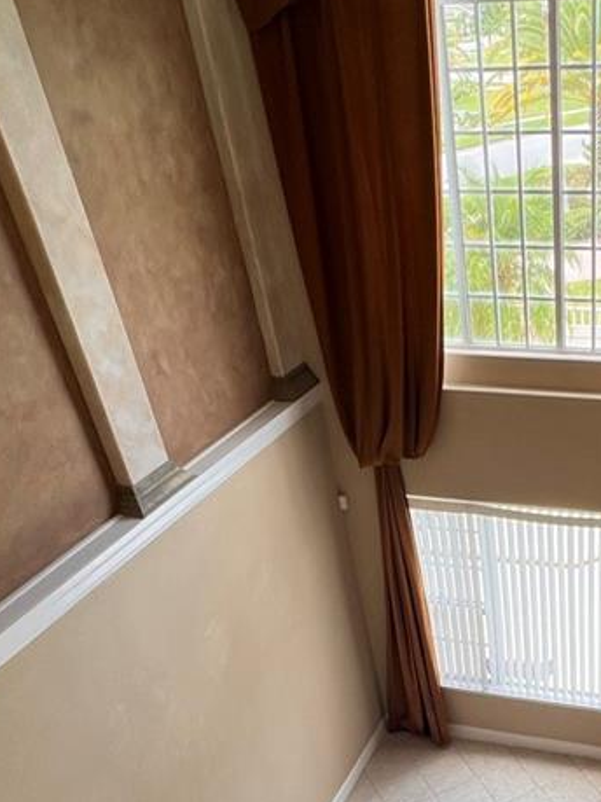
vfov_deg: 49.5
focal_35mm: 34
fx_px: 787
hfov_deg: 38.8
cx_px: 543
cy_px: 685
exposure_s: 1/112
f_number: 1.8
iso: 32
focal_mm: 1.57
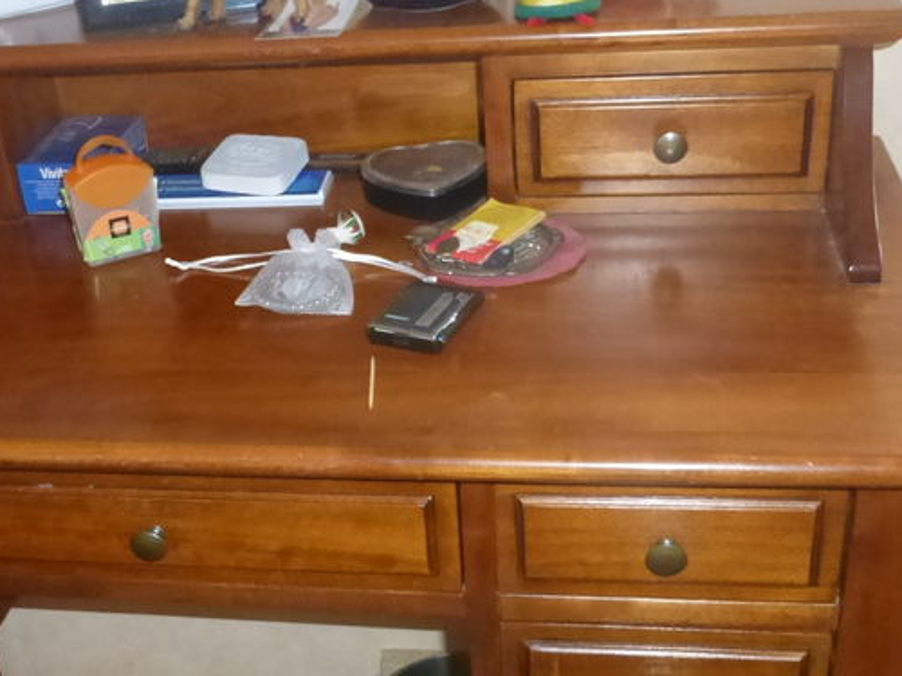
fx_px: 1303
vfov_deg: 29.1
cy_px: 371
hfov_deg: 38.0
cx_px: 348
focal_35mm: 50
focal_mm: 4.3
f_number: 3.3
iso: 800
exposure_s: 1/60
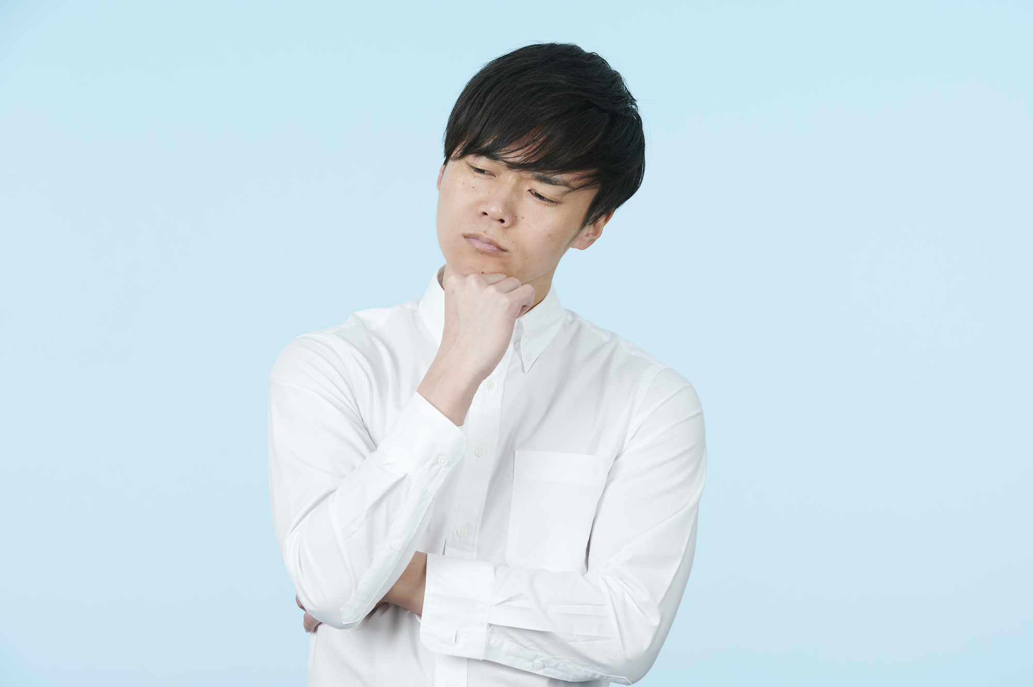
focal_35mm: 120
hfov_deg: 17.1
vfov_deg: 11.4
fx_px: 3440
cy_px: 344
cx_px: 516
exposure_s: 1/125
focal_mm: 120
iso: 100
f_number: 8
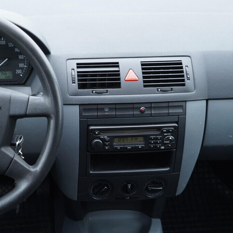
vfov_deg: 26.8
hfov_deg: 26.4
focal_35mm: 64
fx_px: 487
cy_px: 148
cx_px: 47
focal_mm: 24
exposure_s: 1/40
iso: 320
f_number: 2.8
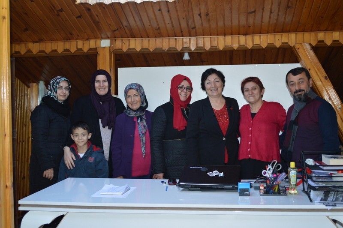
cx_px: 172
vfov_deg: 29.8
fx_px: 428
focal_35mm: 45
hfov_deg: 43.6
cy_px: 114
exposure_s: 1/60
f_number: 4.5
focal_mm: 30
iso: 720
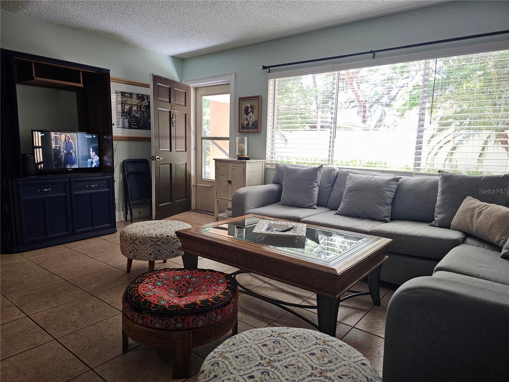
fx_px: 338
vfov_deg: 58.9
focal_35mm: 23
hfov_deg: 73.9
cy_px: 191
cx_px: 254
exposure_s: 1/120
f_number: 1.7
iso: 320
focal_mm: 6.3
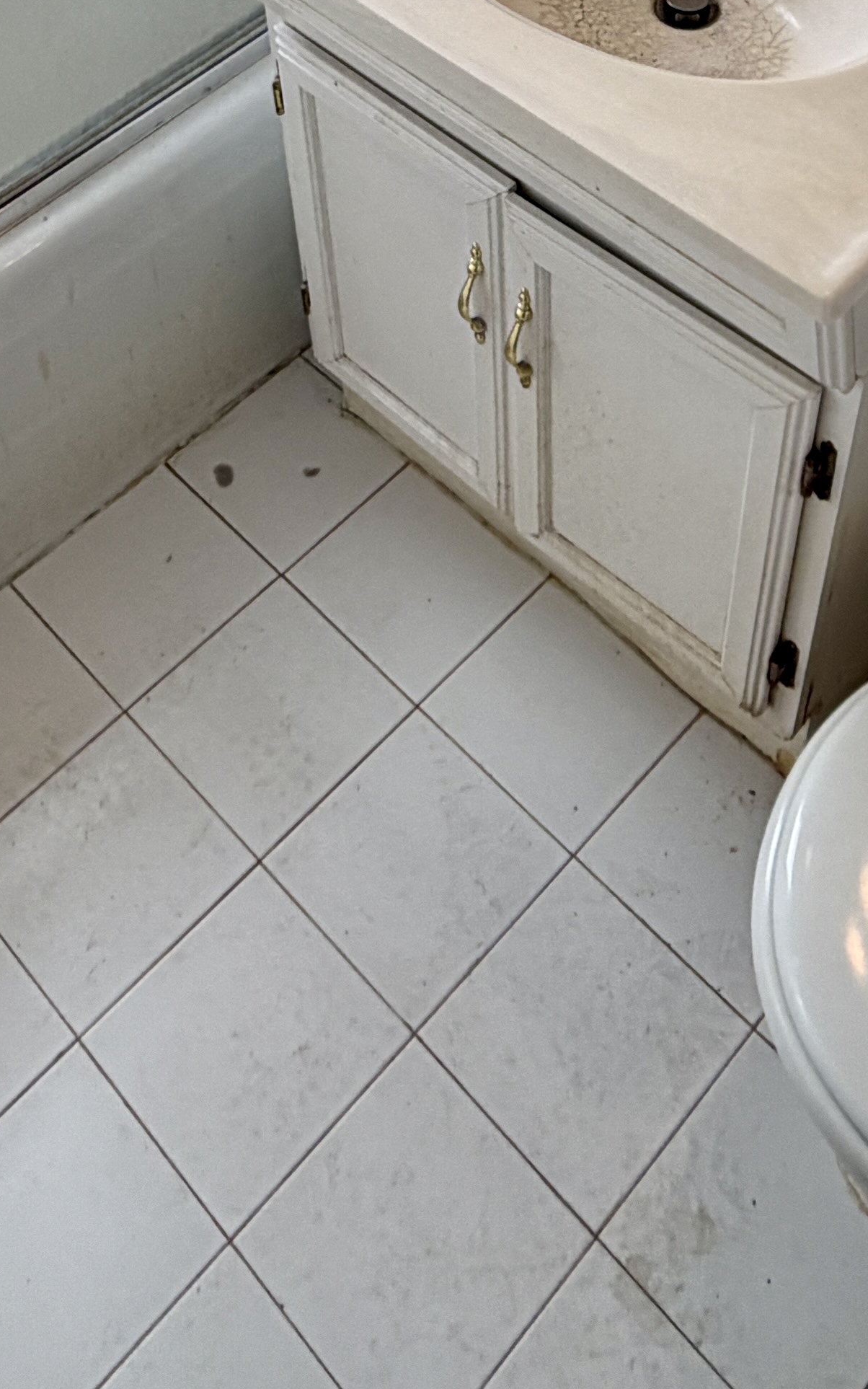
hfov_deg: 29.2
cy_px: 27
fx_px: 1665
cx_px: 459
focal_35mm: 44
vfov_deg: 40.2
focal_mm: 2.22
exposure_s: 1/120
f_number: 2.2
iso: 64
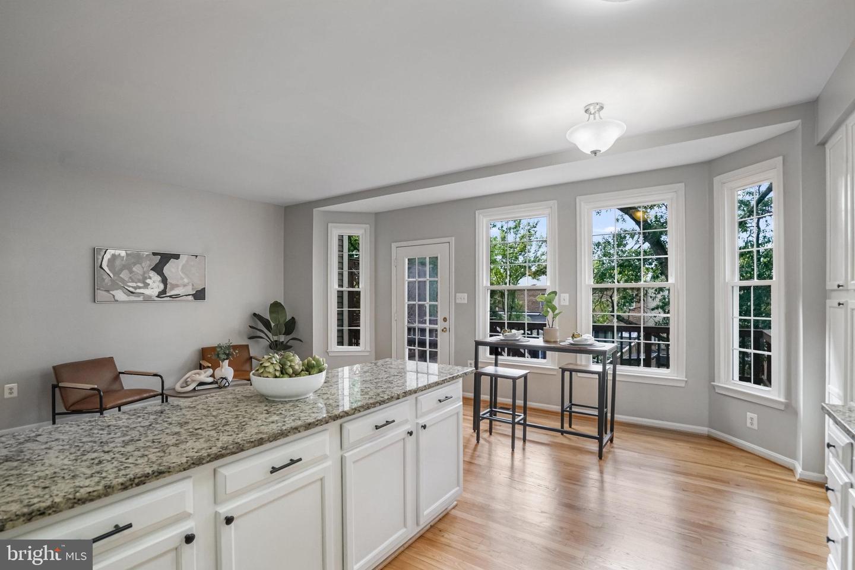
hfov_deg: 96.7
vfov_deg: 73.7
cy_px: 285
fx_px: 380
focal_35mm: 16
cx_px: 428
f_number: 8
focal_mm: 16
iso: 1250
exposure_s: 1/1250
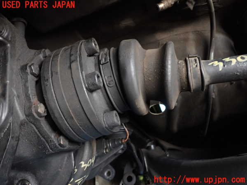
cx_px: 124
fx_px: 214
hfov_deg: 60.0
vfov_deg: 46.8
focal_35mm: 30
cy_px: 92
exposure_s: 1/30
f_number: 2.3
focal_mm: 5.4
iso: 400
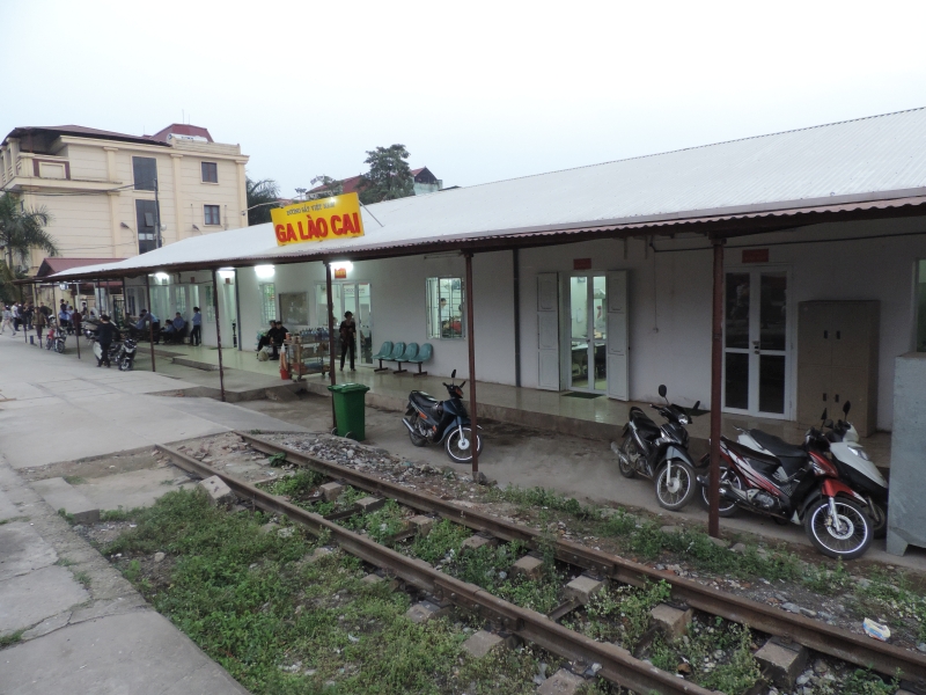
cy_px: 348
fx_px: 642
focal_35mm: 24
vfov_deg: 56.8
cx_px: 463
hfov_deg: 71.6
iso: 400
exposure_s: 1/25
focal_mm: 4.3
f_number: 3
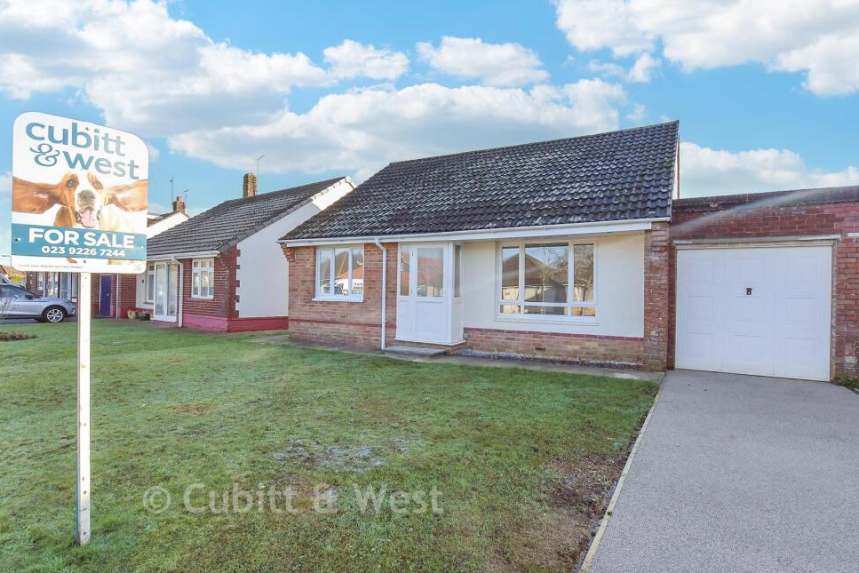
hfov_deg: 90.0
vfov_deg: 67.4
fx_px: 430
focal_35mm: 18
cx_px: 438
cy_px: 291
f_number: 7.1
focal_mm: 11.5
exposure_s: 1/640
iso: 500
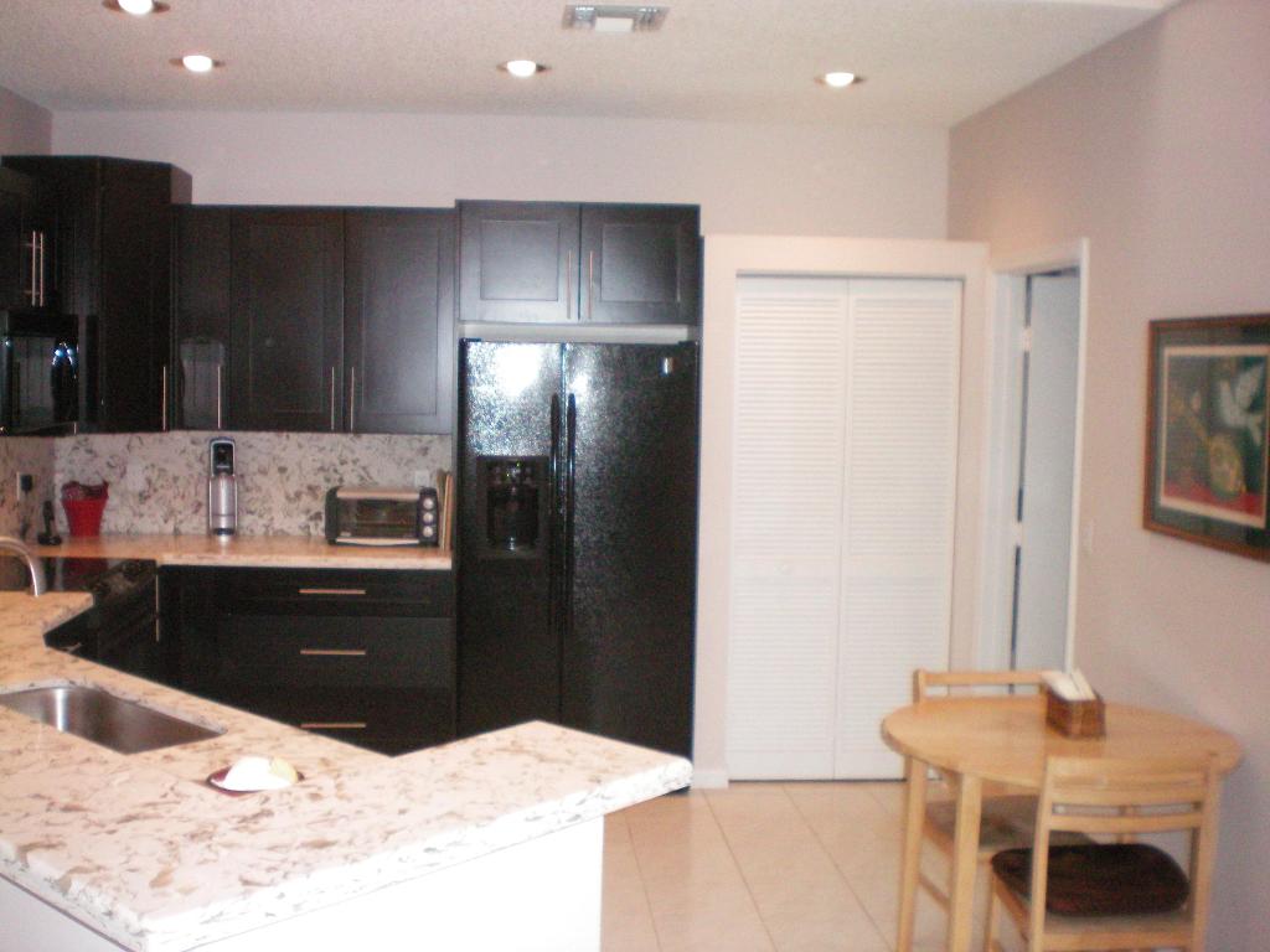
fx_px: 1394
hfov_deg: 49.0
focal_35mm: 38
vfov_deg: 37.7
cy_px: 476
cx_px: 635
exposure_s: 1/60
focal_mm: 6.3
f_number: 3.1
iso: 400
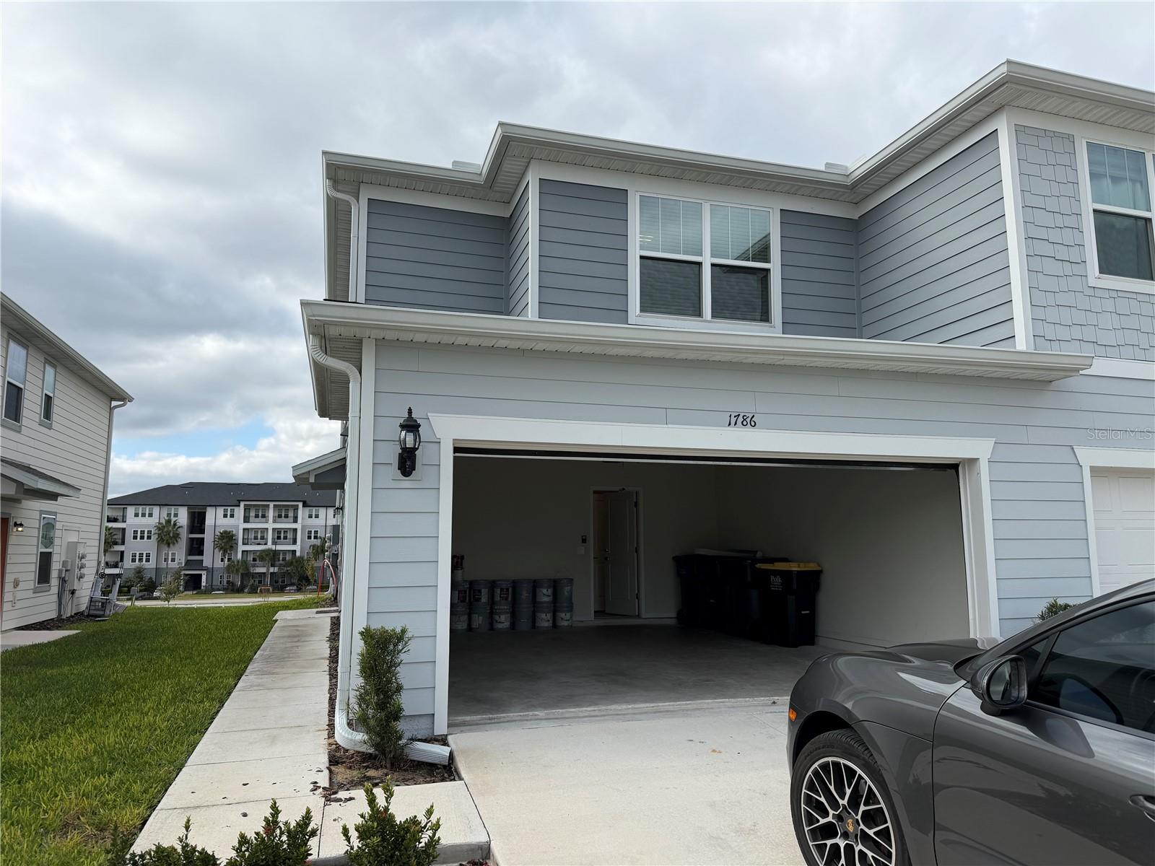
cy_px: 433
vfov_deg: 56.8
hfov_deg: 71.6
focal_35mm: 24
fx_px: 801
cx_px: 578
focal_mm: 6.76
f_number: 1.78
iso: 80
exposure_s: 1/4975
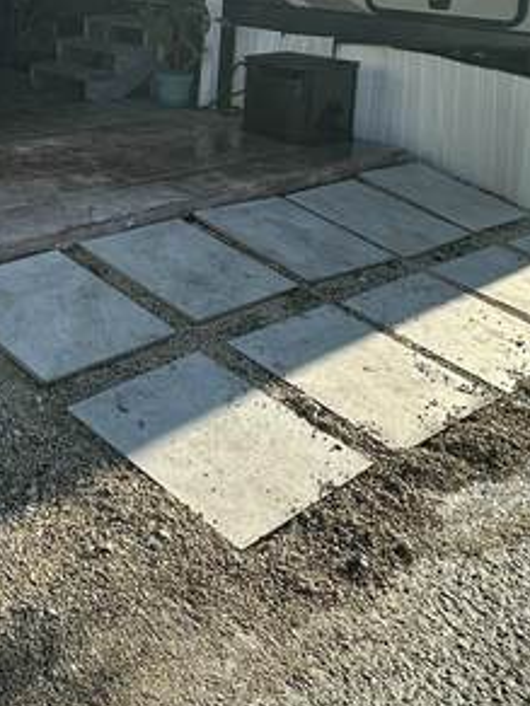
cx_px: -82
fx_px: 939
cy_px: 31
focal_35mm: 46
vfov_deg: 37.6
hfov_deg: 28.1
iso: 40
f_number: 2.2
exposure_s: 1/769
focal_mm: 2.22
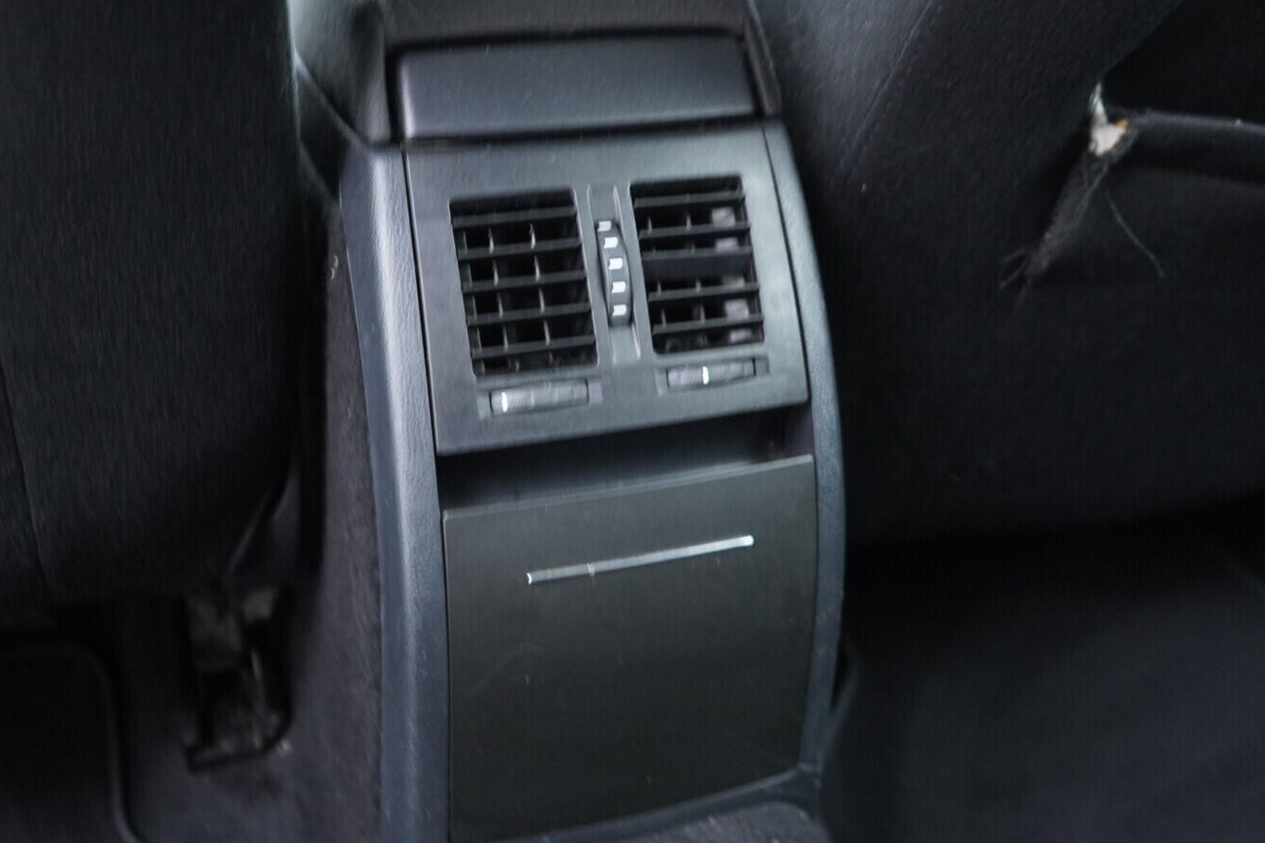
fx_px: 1370
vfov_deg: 34.2
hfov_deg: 49.5
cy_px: 423
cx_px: 614
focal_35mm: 39
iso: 2000
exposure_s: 1/40
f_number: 2.8
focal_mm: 24
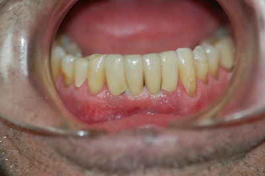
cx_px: 132
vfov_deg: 8.7
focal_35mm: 158
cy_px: 88
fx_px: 1157
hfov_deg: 13.1
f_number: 2.8
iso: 200
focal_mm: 105
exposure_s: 1/60
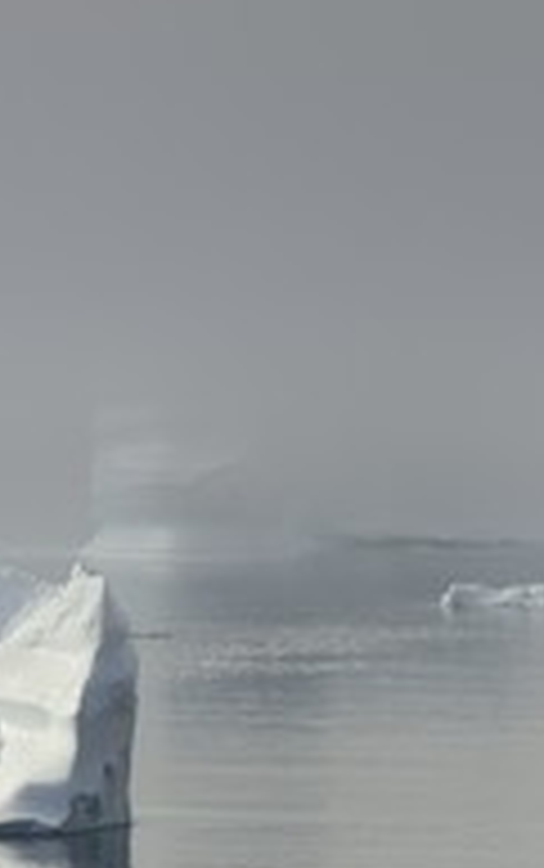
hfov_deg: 3.0
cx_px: -211
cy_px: 589
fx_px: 10485
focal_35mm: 443
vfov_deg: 4.7
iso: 200
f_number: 11
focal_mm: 200
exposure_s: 1/320
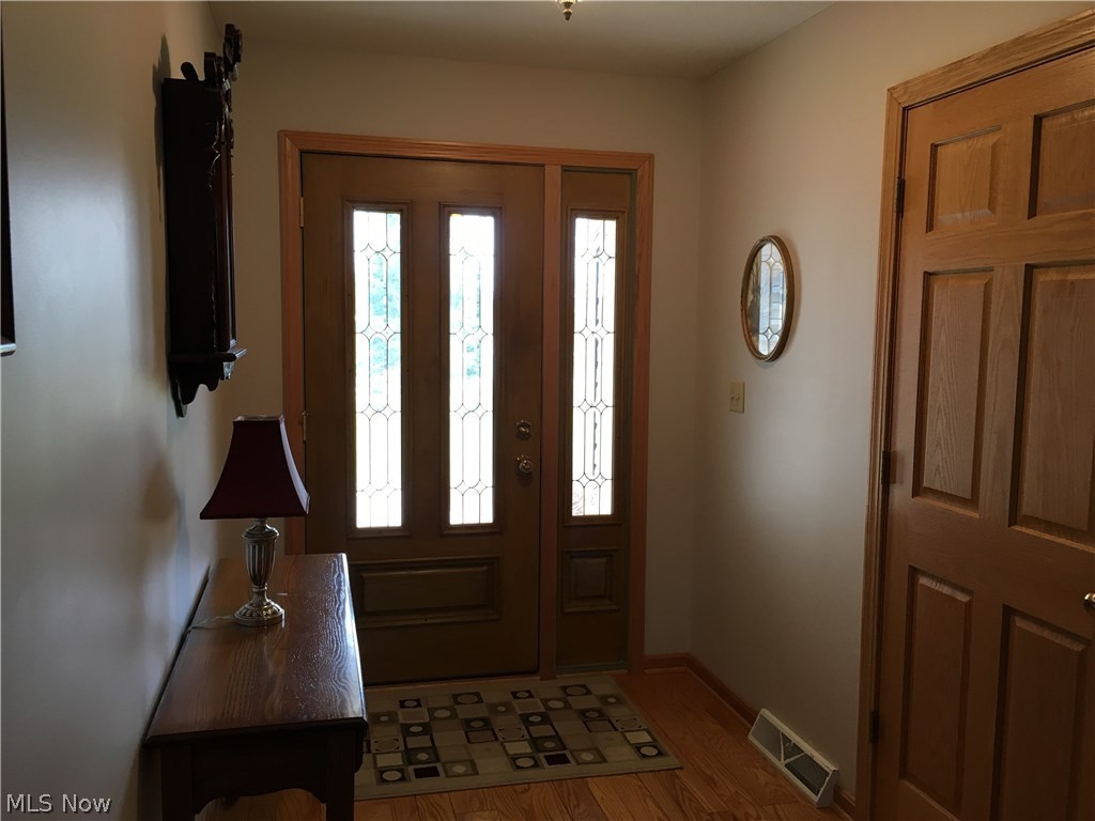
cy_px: 410
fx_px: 917
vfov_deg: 48.2
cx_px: 548
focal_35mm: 29
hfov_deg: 61.7
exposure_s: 1/30
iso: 32
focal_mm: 4.15
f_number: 2.2
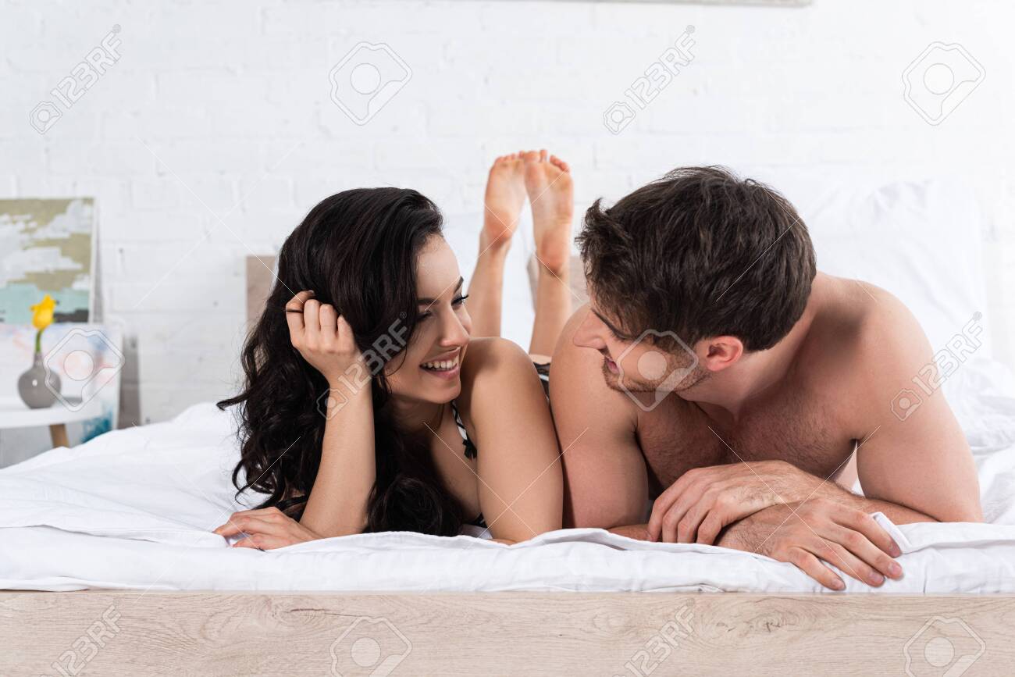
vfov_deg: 27.0
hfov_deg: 39.6
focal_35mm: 50
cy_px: 338
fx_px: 1410
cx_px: 508
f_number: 4.5
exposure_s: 1/160
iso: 125
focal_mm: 50
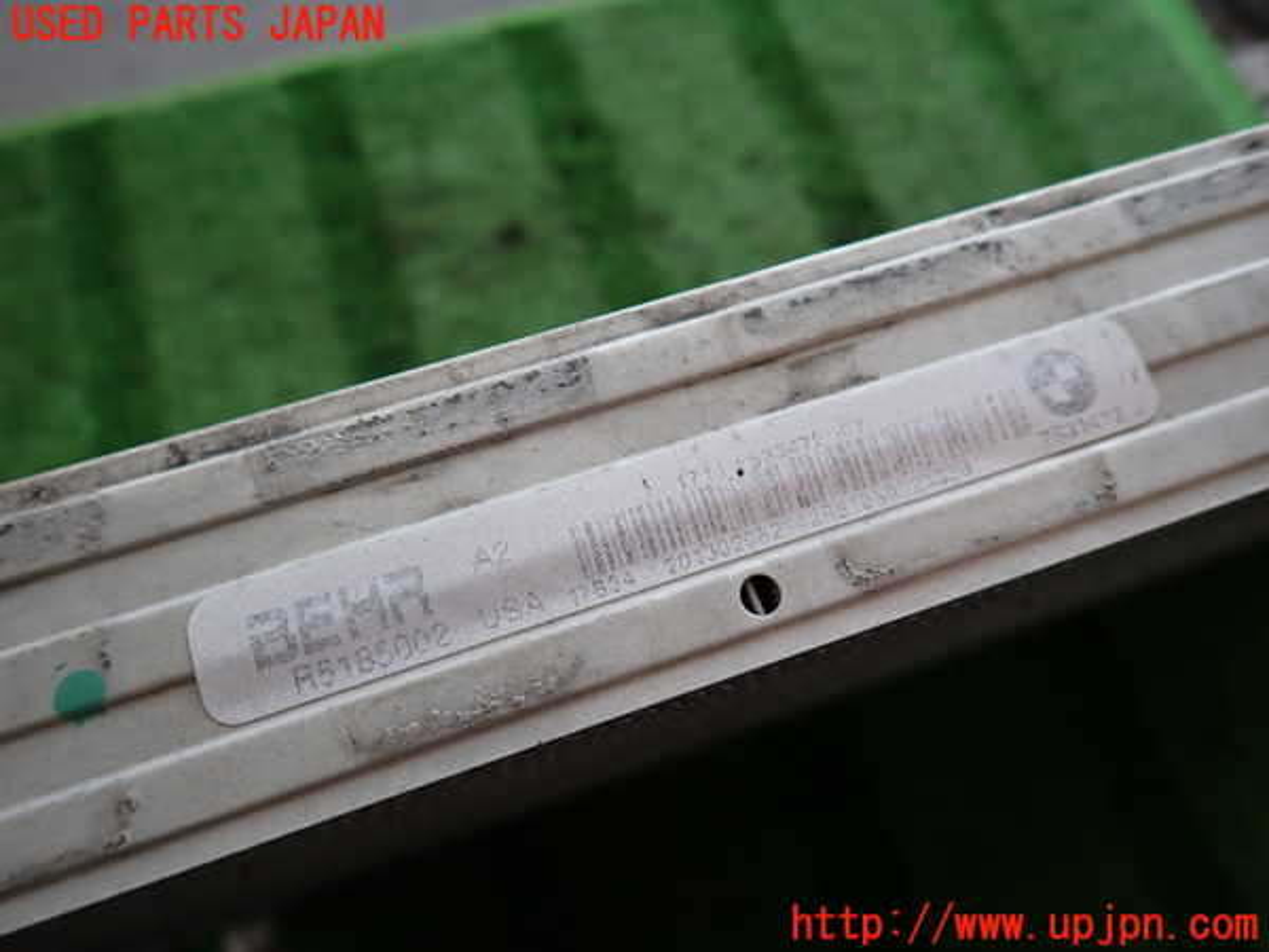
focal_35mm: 25
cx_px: 634
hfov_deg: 69.4
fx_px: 916
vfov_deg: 54.9
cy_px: 476
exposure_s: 1/80
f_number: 2
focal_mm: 4.5
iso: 100
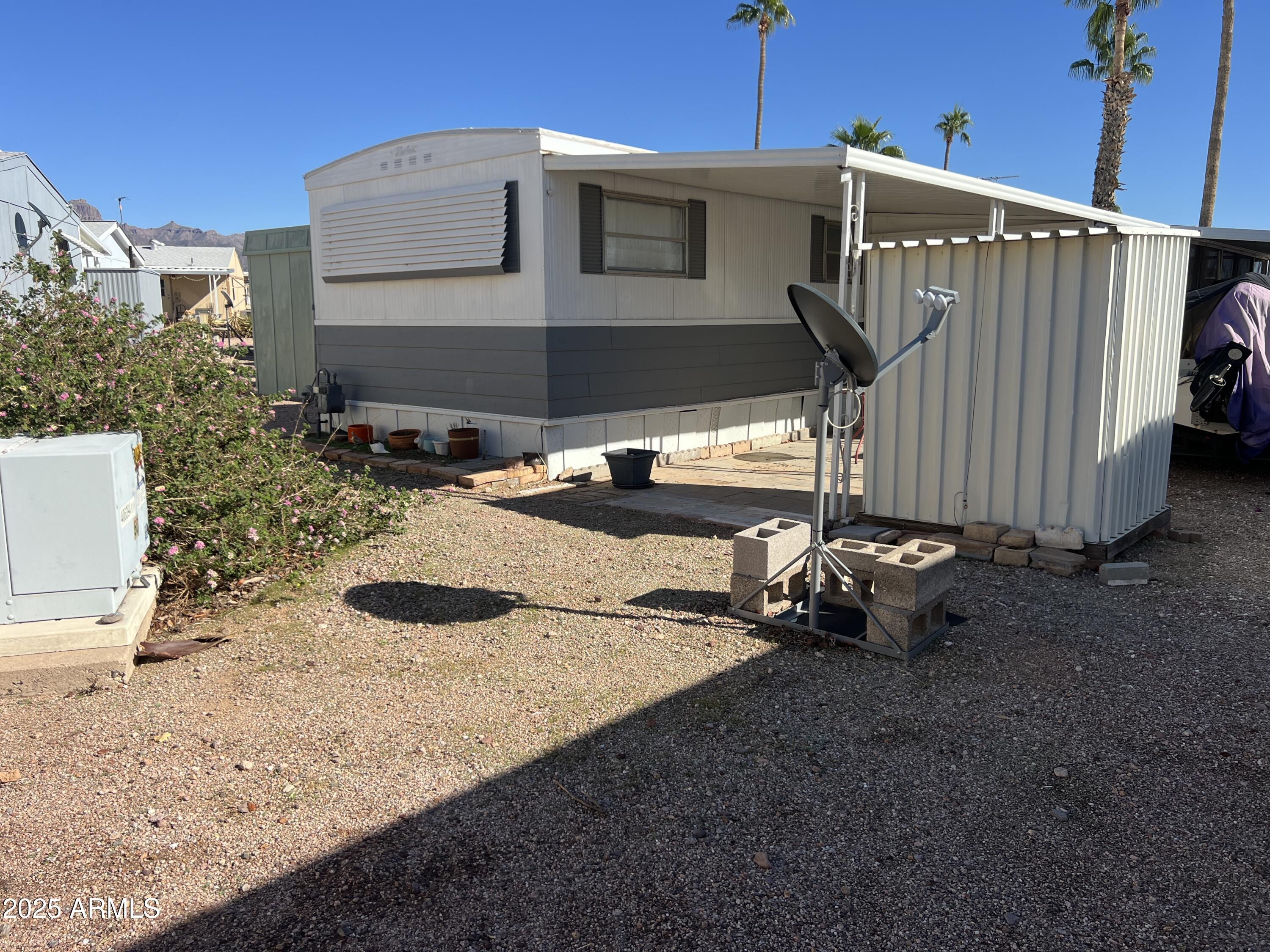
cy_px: 476
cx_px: 635
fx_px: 954
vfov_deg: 53.1
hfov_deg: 67.3
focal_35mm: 26
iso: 50
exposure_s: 1/3571
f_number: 1.5
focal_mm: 5.7
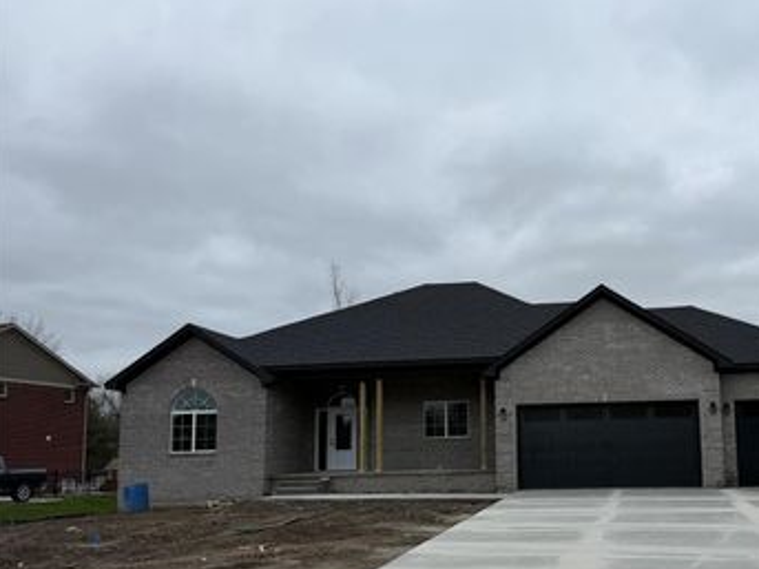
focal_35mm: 35
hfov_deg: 50.9
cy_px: 371
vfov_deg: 40.3
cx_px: 547
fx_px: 767
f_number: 1.78
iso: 80
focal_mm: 6.76
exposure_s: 1/3953
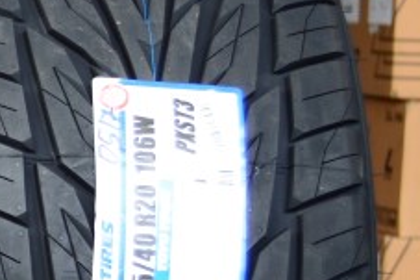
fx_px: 2495
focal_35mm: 214
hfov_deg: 8.6
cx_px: -641
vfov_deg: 6.4
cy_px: 241
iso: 100
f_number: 4.5
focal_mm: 28
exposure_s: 1/25
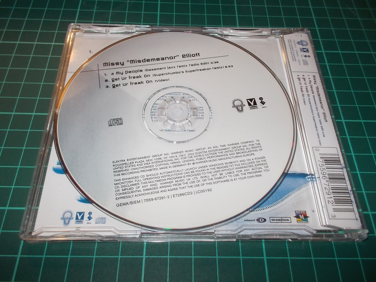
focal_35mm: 29
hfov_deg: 61.7
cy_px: 141
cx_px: 188
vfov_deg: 48.2
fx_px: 315
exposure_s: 1/30
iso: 200
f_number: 3.3
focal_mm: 4.1
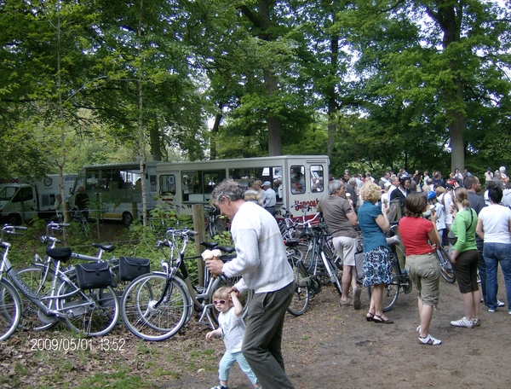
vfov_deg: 40.0
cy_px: 194
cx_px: 256
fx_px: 534
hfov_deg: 51.1
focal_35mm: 36
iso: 100
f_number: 2.8
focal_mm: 6
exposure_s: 1/262
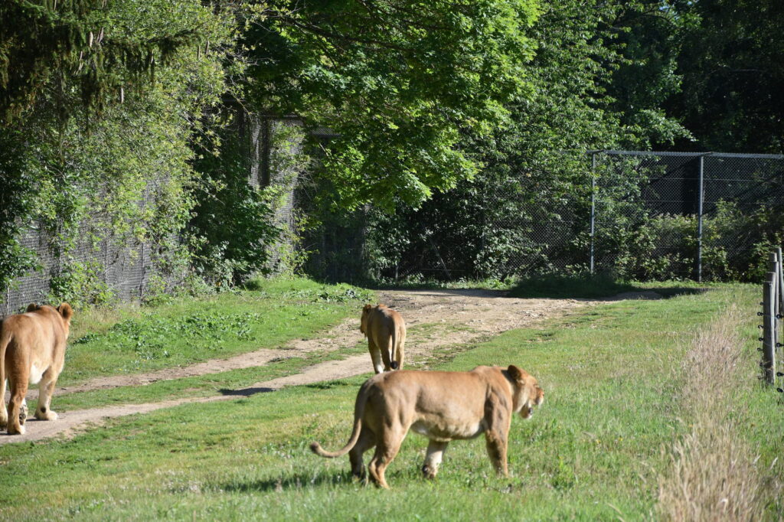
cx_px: 392
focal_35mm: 158
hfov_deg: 13.0
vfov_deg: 8.7
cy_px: 261
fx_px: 3429
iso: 500
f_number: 5.6
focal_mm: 105
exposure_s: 1/1600
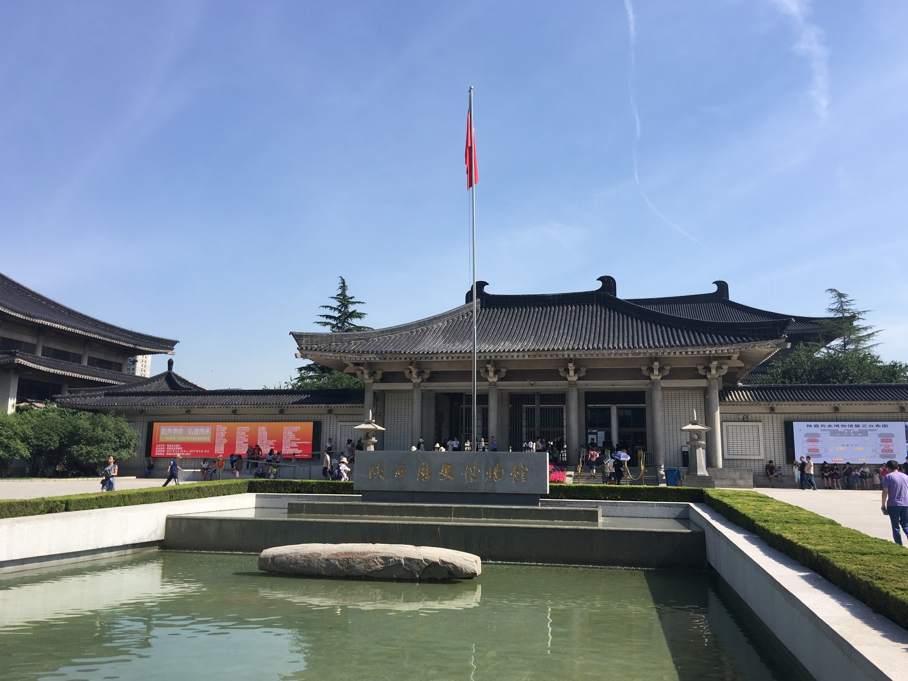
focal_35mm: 30
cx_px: 461
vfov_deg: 46.8
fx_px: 787
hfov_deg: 60.0
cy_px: 346
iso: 25
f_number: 2.2
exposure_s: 1/1304
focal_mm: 4.15
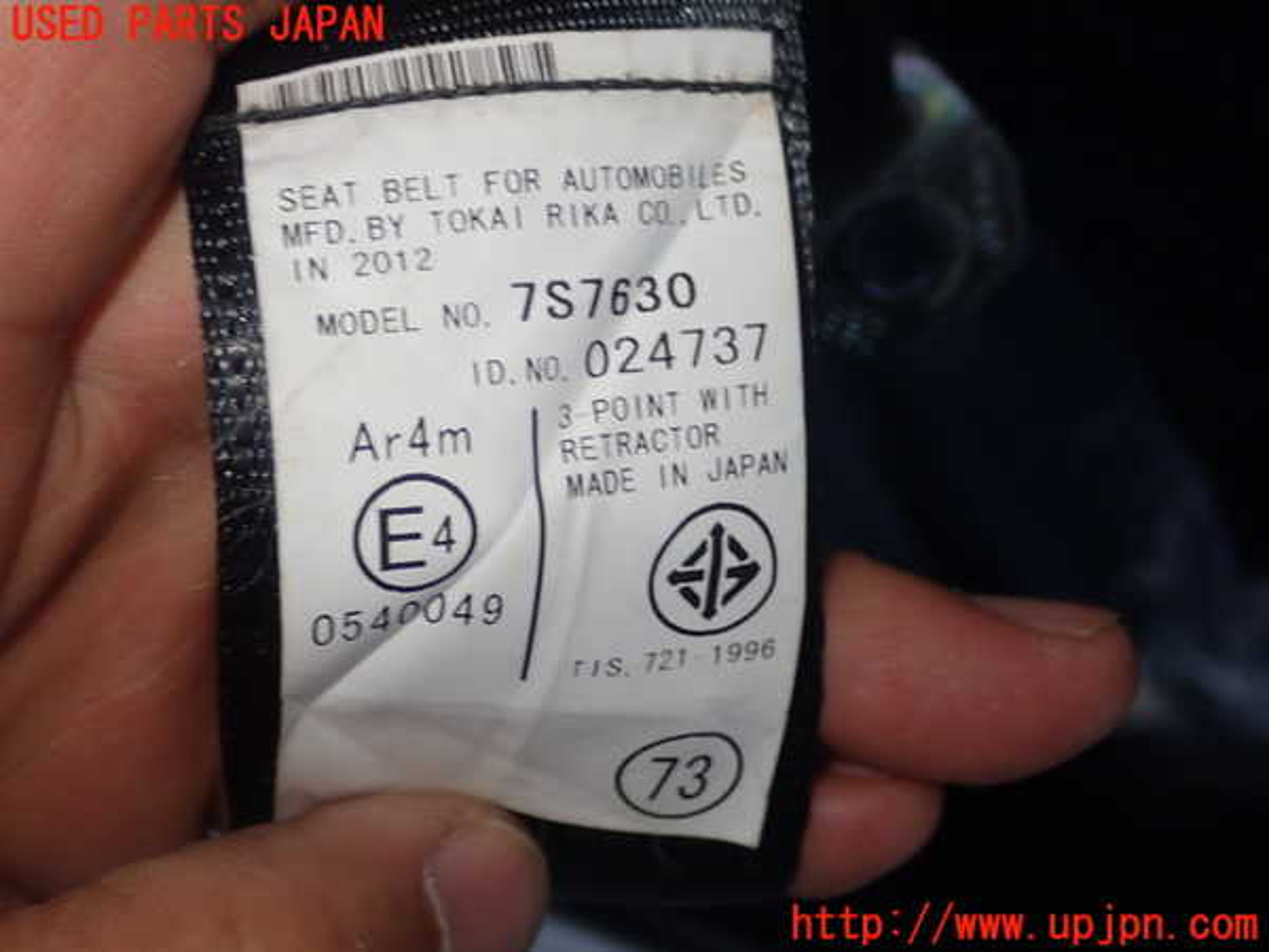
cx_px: 634
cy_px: 476
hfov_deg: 41.2
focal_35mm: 46
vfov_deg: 31.5
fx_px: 1686
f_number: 3.1
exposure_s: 1/50
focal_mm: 8.41
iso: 200
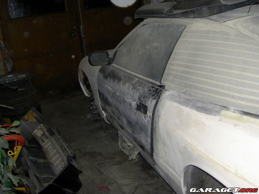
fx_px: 292
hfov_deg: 47.9
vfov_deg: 36.8
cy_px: 97
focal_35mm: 39
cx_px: 130
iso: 100
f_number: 2.8
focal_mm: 8
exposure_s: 1/60
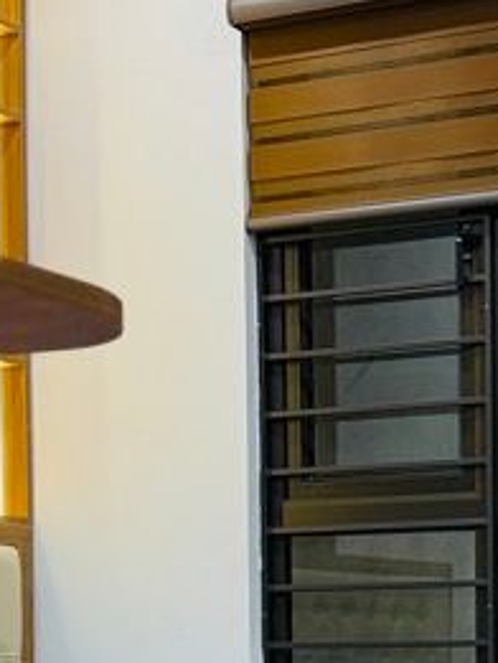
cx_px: 577
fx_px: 1802
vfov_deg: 20.1
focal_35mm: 94
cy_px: 688
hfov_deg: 15.2
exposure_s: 1/100
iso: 250
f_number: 1.78
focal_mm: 6.76
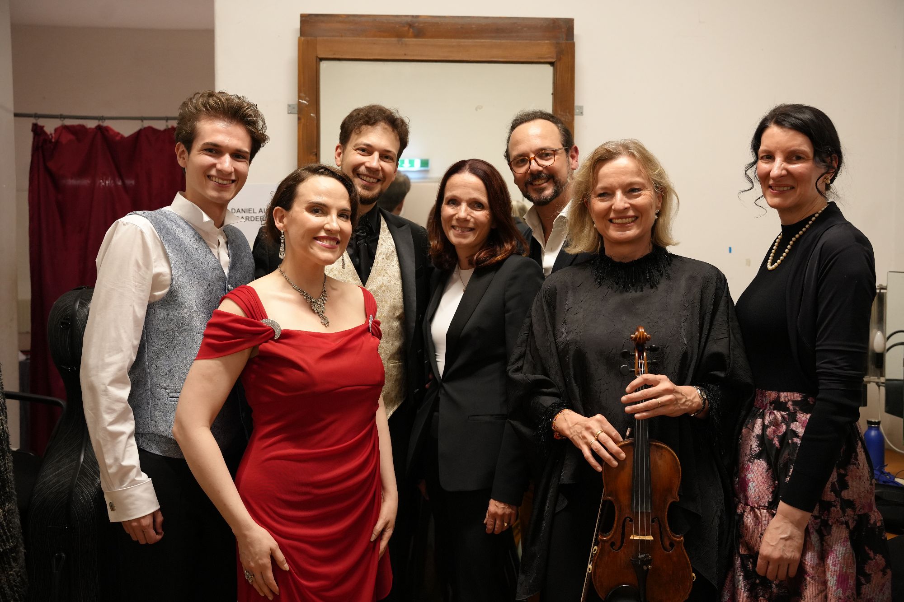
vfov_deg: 37.4
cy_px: 301
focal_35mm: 35
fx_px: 889
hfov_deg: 53.9
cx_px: 452
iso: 3200
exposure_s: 1/160
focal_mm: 35.4
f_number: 4
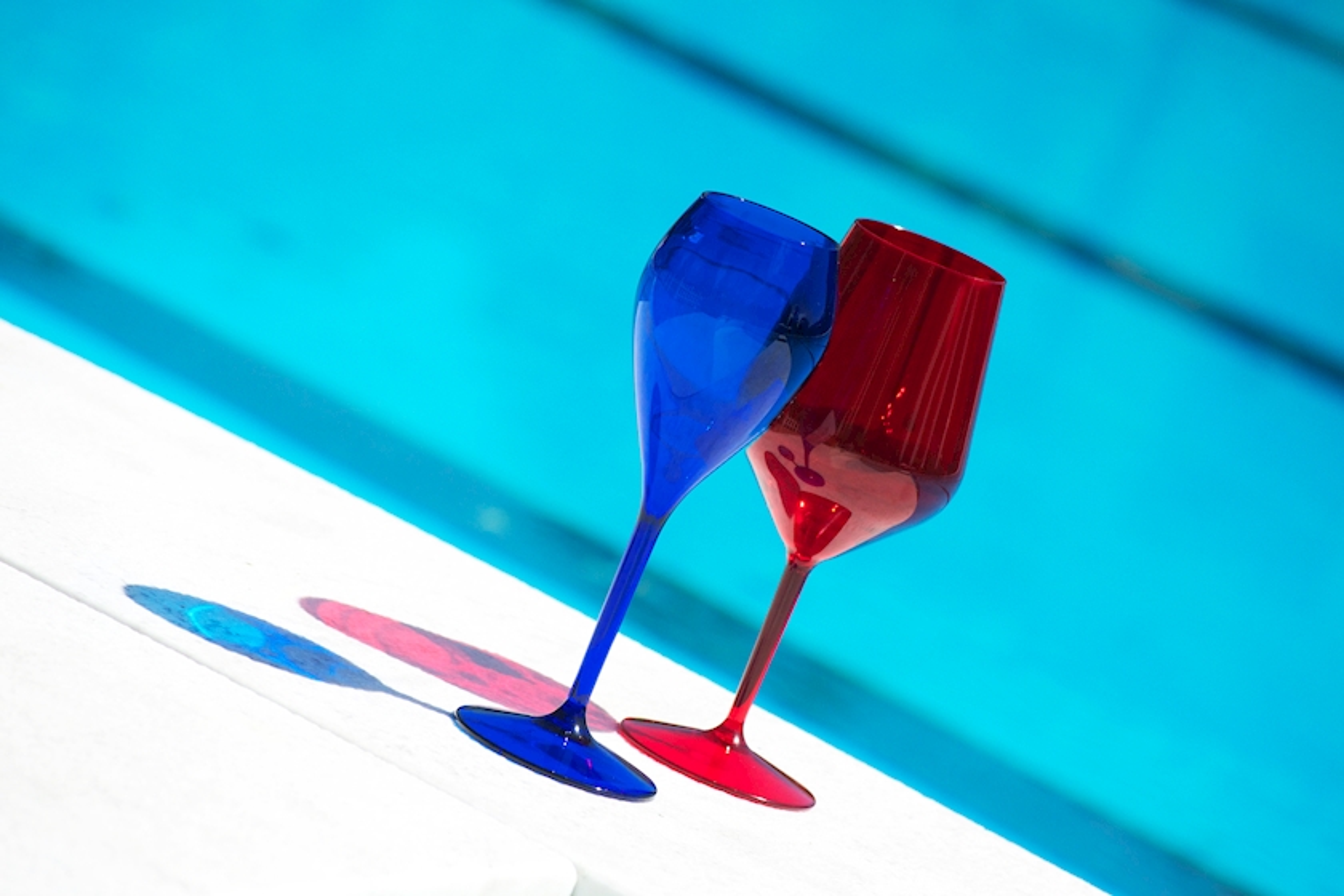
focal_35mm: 218
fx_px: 8119
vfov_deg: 6.3
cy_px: 448
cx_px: 672
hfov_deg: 9.5
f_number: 8
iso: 450
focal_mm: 145
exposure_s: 1/2000
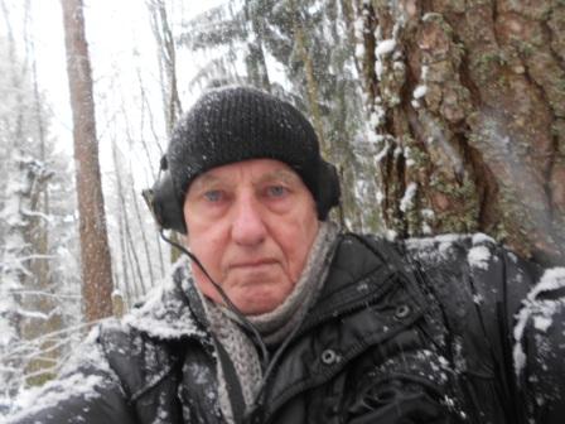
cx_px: 282
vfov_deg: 53.1
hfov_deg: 67.3
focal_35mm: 26
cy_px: 212
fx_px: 424
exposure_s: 1/50
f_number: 3.2
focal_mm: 4.6
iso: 80
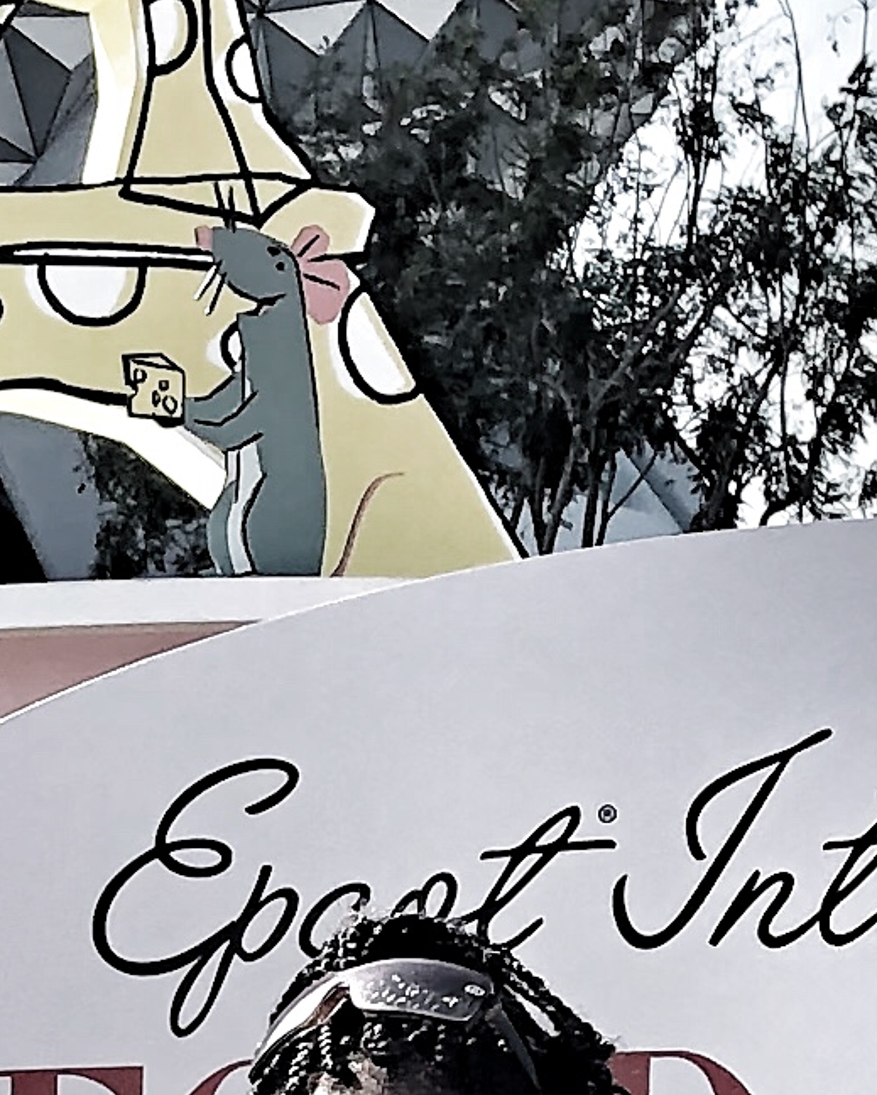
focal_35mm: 176
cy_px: 2016
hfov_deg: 8.2
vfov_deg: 10.3
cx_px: -1059
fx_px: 5706
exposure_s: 1/979
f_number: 1.8
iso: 20
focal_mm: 3.99
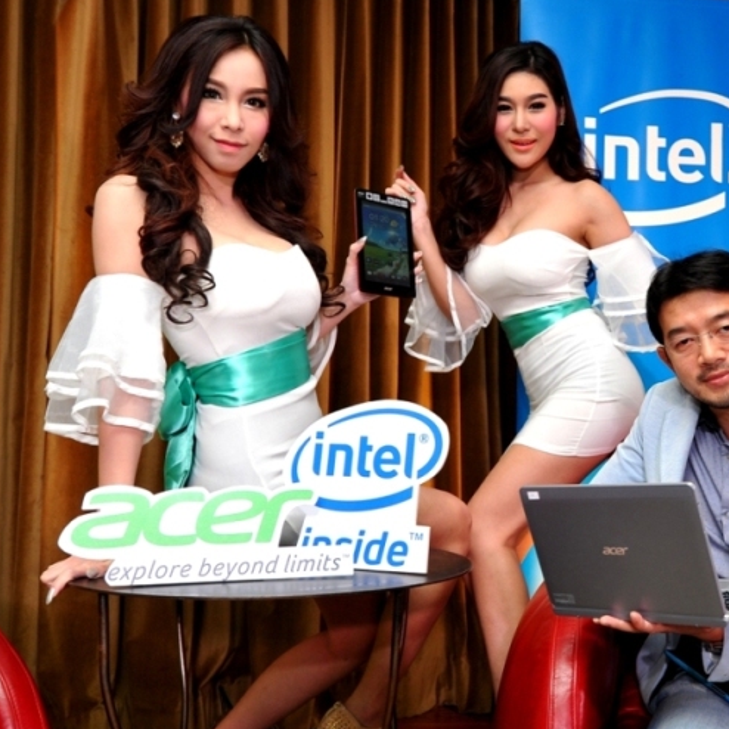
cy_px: 367
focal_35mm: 38
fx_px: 905
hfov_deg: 42.3
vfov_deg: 43.9
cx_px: 558
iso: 800
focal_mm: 29
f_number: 6.3
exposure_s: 1/100
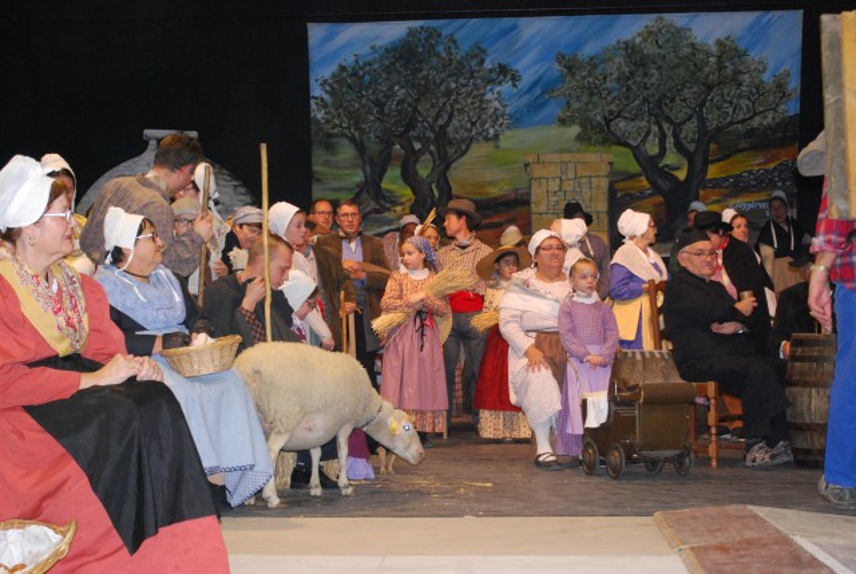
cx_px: 428
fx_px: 1500
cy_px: 287
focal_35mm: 63
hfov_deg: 31.8
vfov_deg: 21.6
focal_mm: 42
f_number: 5.3
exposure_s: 1/60
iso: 1100
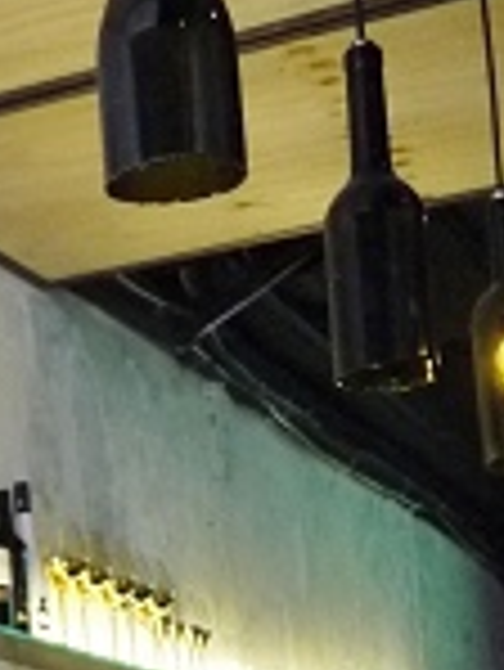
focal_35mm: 120
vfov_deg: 15.8
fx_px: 2326
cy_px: 796
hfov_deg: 11.8
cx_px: -266
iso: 800
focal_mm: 14
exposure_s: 1/50
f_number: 2.5
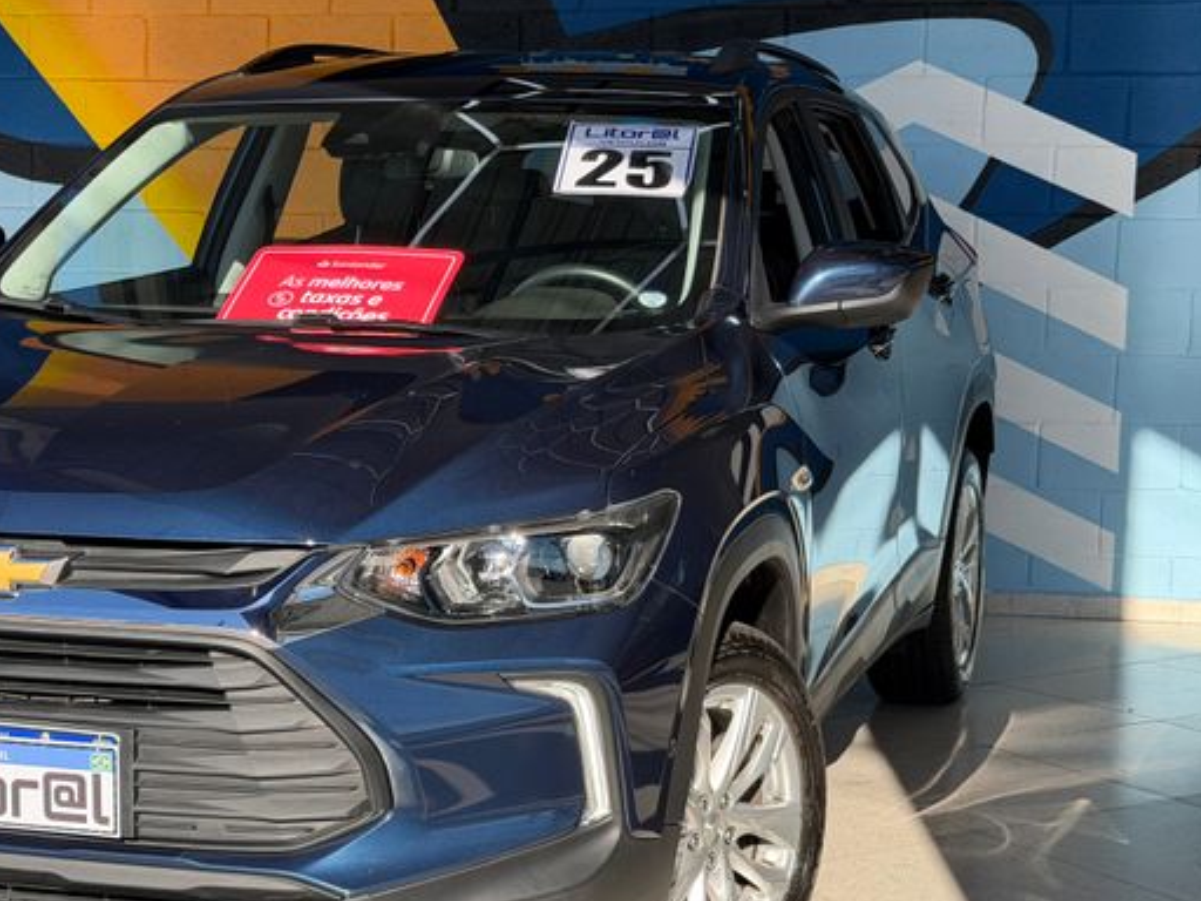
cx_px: 387
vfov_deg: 20.4
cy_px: 544
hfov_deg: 26.9
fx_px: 2498
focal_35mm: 72
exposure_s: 1/2342
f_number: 1.78
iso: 100
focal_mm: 6.76
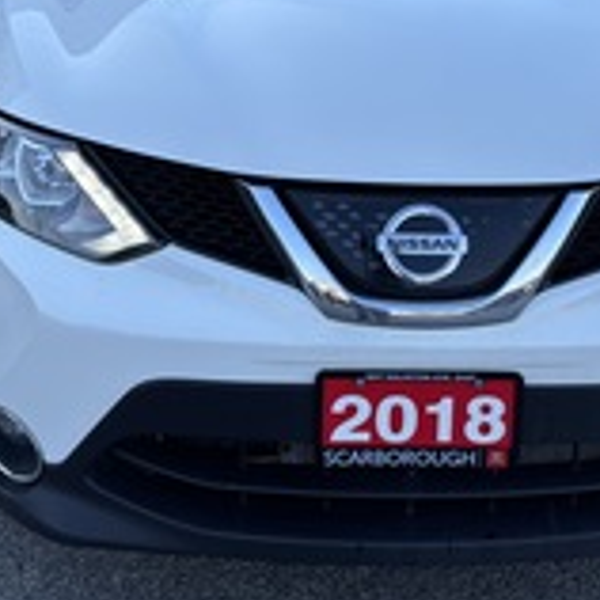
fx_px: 1196
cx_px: 349
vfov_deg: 27.6
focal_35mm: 61
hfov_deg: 28.1
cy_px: 120
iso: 50
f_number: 1.6
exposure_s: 1/1027
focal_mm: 5.96
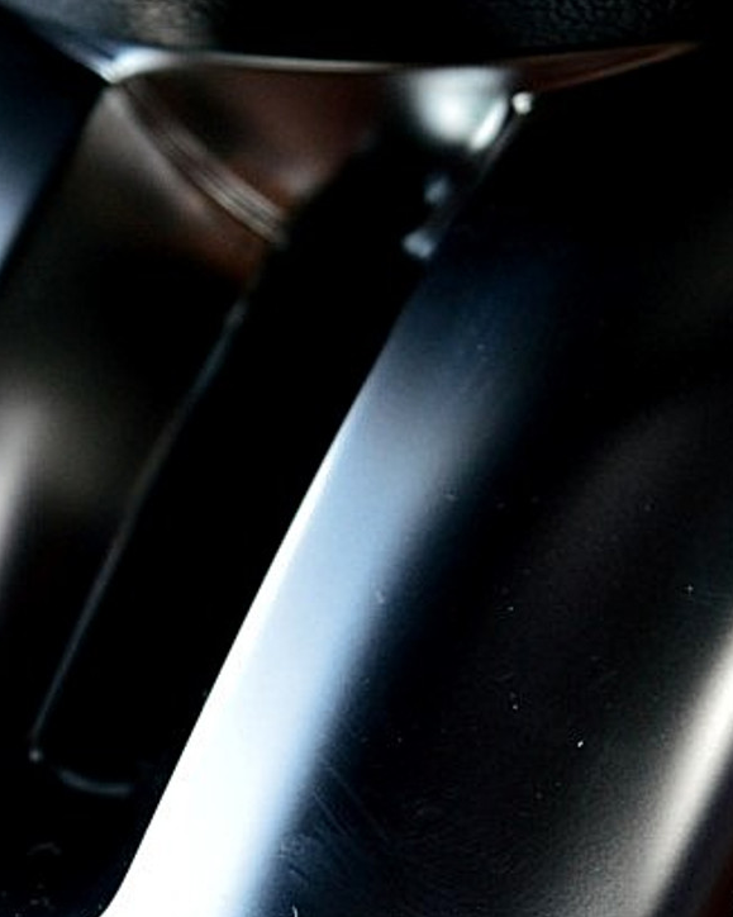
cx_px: 128
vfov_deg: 9.4
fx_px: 5567
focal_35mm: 205
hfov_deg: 7.5
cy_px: 728
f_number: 5.6
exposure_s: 1/60
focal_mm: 55
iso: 800
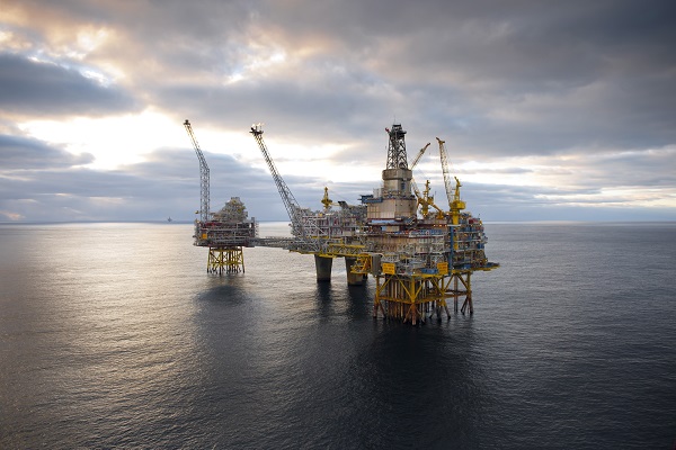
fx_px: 488
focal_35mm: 26
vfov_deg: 49.6
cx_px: 338
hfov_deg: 69.4
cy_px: 225
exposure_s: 1/500
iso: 200
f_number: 3.5
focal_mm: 26
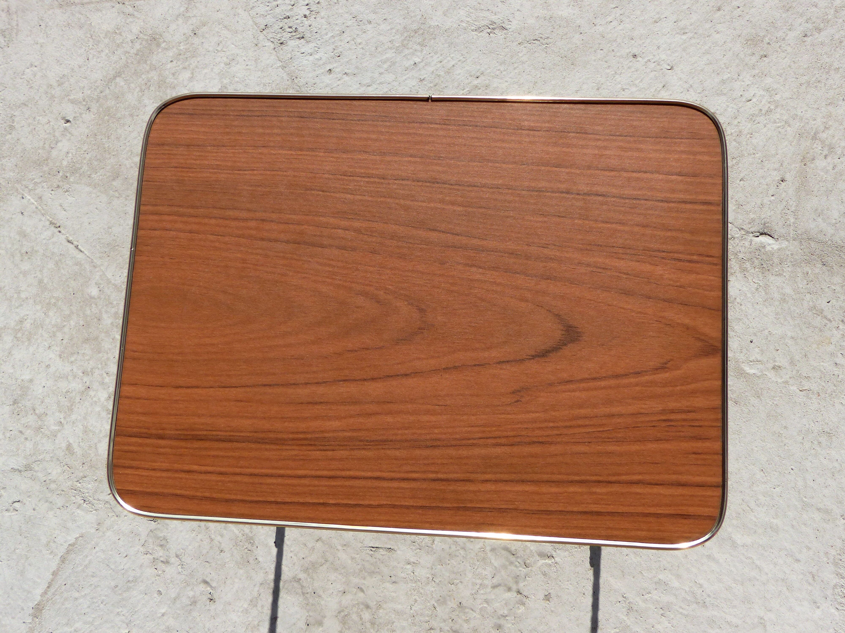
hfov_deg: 54.0
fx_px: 830
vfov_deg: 41.8
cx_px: 422
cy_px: 316
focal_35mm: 34
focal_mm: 6
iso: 100
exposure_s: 1/1600
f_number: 5
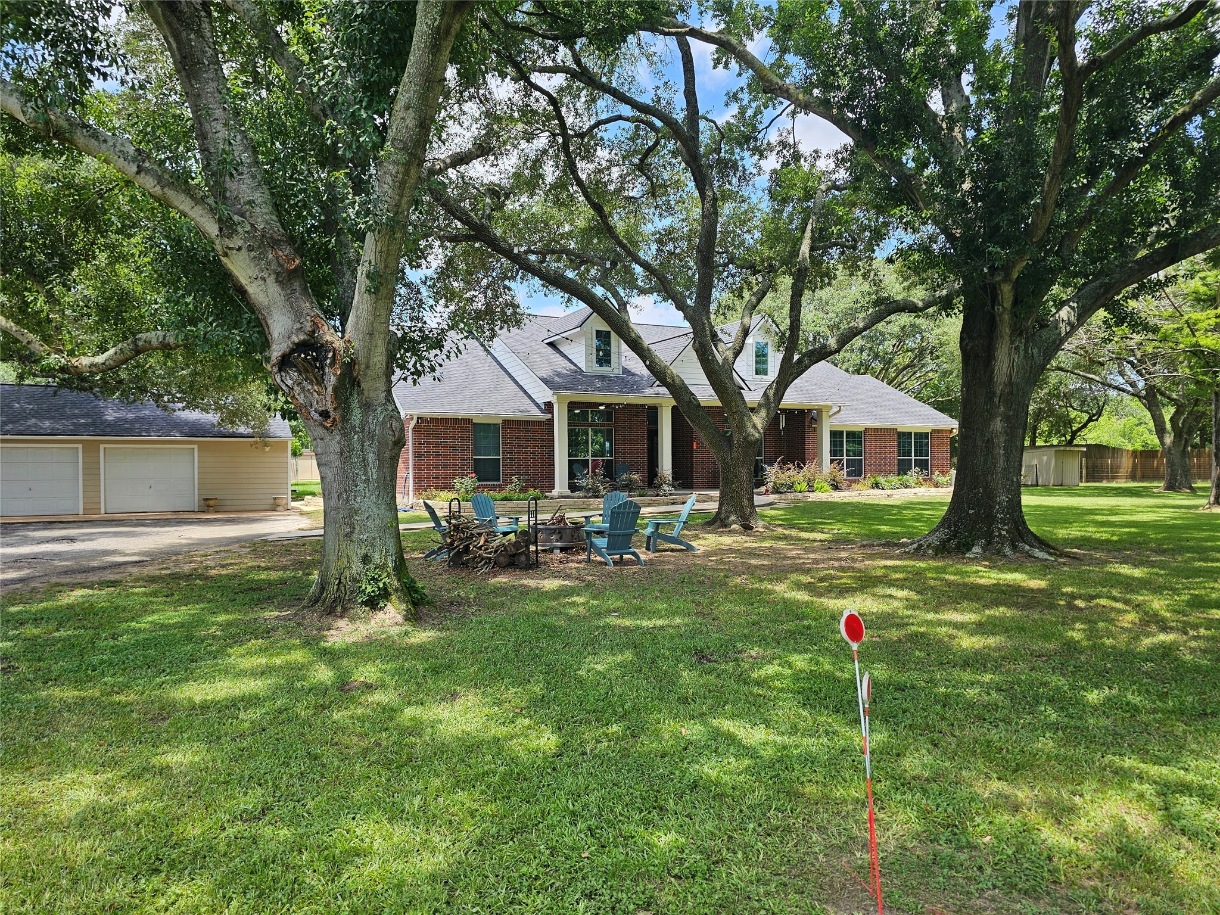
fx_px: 811
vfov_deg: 58.9
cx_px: 610
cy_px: 458
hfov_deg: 73.9
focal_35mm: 23
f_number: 1.7
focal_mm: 6.3
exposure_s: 1/184
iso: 10
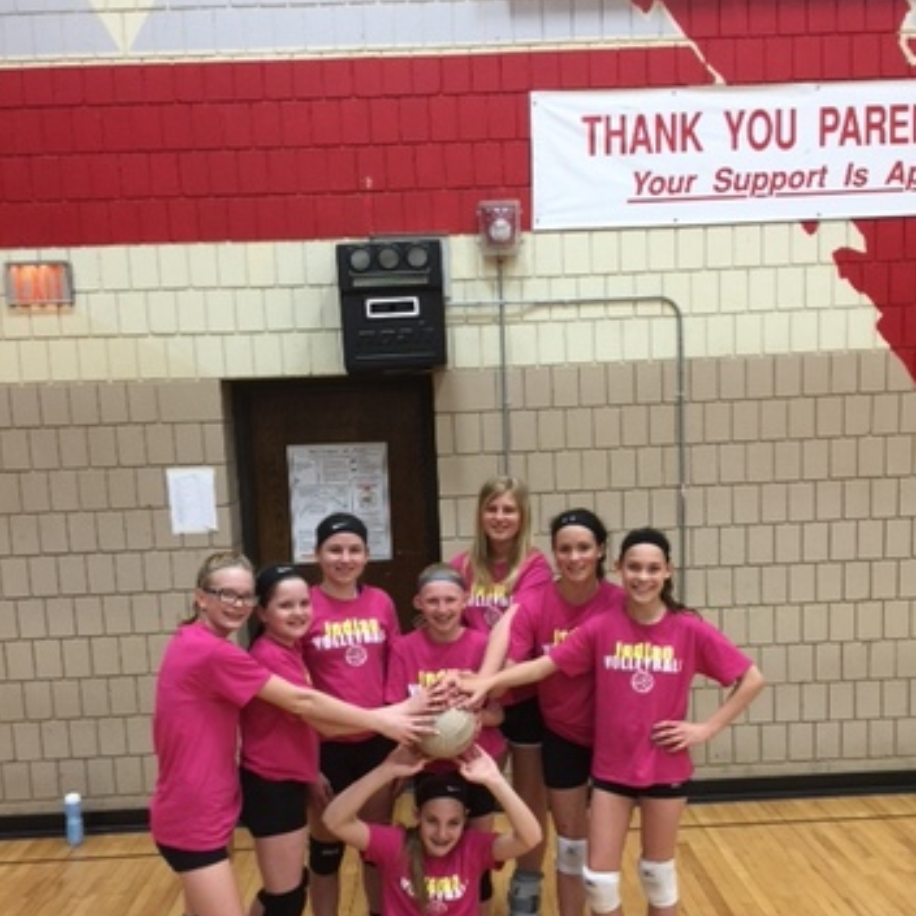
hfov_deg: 47.2
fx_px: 1048
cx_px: 453
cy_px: 591
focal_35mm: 35
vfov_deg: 46.7
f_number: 2.2
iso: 50
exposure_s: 1/30
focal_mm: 4.15
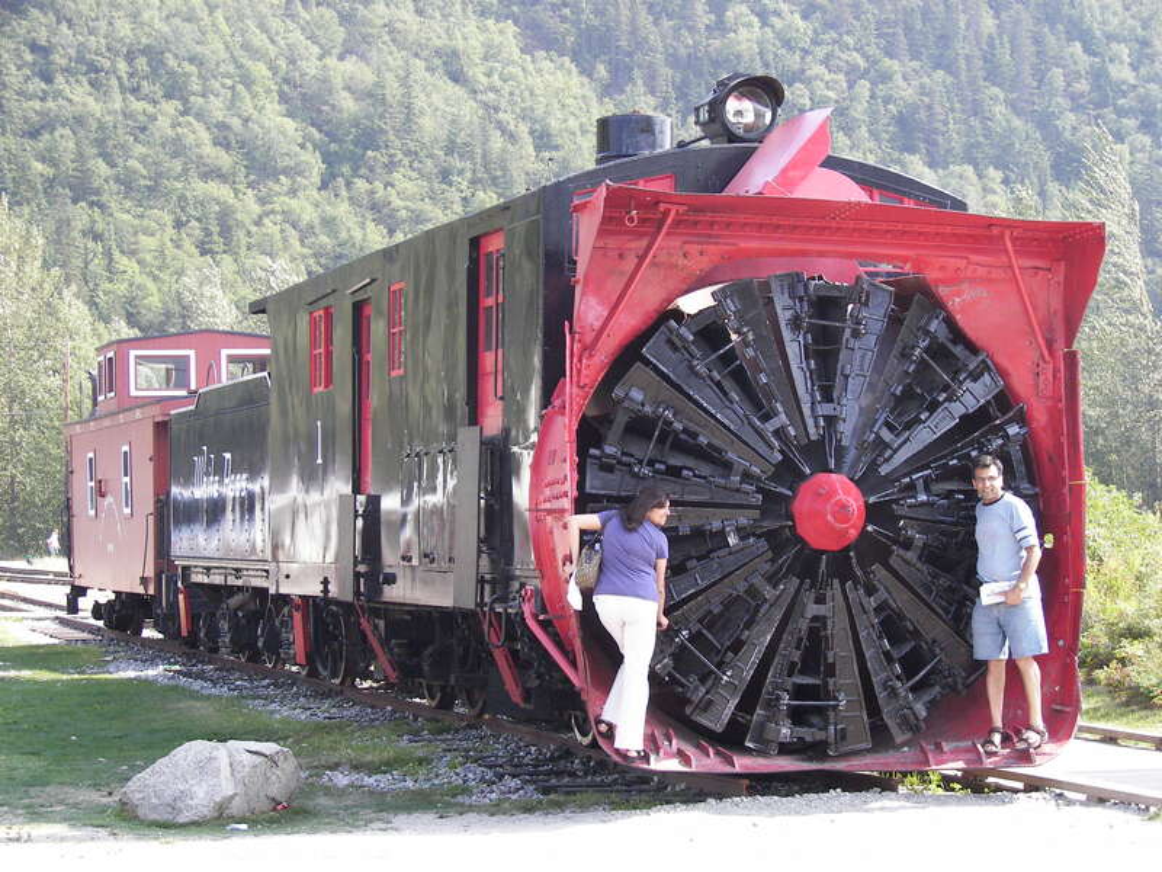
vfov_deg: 15.6
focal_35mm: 95
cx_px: 581
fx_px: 3189
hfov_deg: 20.7
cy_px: 436
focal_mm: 15.8
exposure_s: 1/320
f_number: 3.2
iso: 125
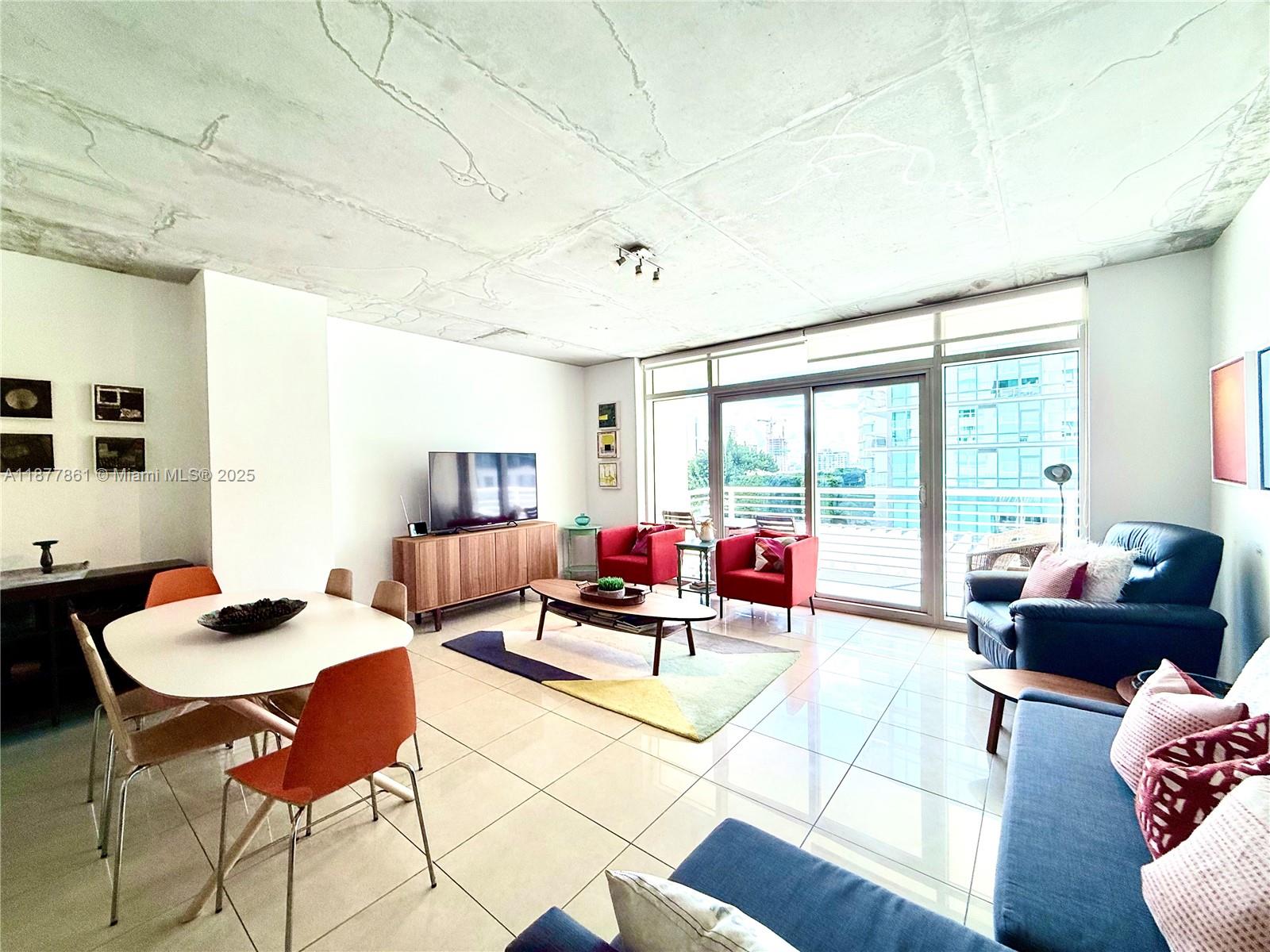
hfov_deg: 102.1
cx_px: 635
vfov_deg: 85.7
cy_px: 476
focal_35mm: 14
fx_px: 514
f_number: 2.2
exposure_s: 1/357
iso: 64
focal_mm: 2.22
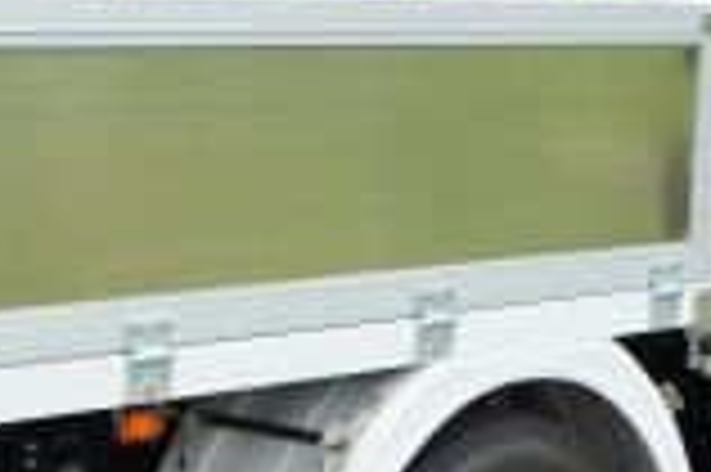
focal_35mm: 118
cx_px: 234
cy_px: 265
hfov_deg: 17.3
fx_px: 2328
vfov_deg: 11.6
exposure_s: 1/125
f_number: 8
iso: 320
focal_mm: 31
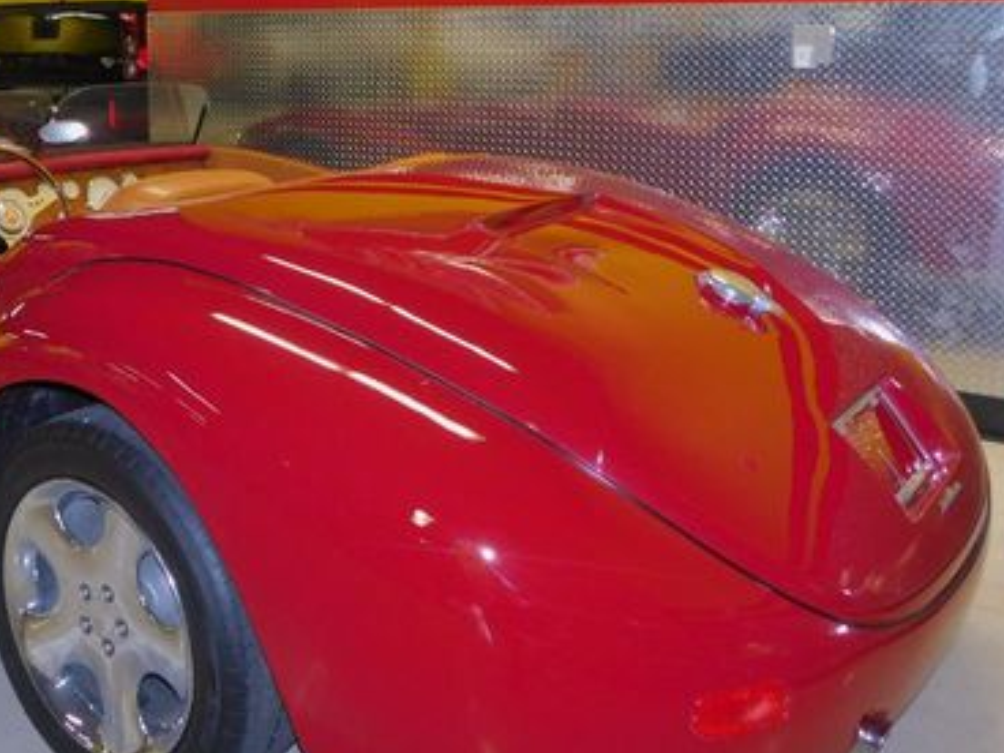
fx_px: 1160
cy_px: 210
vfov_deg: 35.3
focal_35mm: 40
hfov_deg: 45.9
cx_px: 311
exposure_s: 1/30
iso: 200
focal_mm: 4
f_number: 3
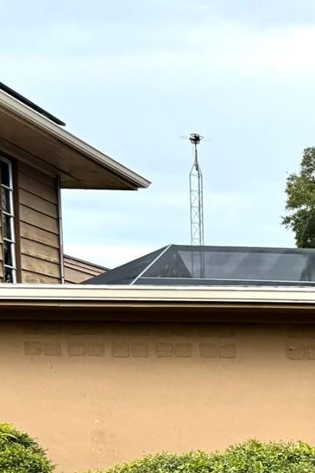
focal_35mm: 73
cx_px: 596
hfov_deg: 15.5
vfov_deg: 26.2
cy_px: 481
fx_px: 957
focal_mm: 6.76
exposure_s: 1/1767
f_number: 1.78
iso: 80
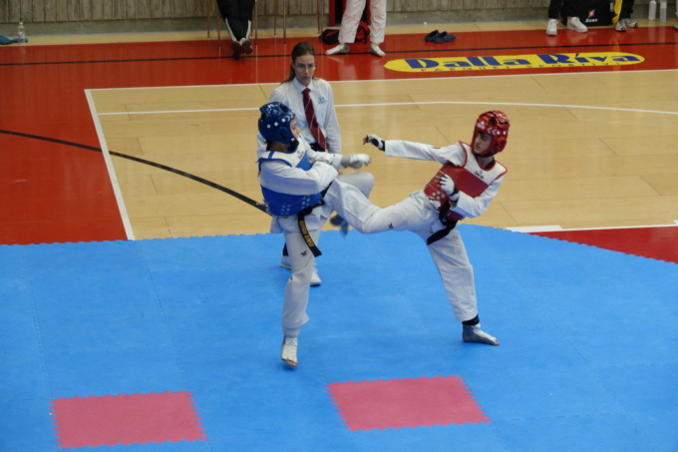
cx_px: 339
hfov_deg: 15.7
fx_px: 2466
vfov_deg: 10.5
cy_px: 226
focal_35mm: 131
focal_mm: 47.94
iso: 640
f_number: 4
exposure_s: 1/160
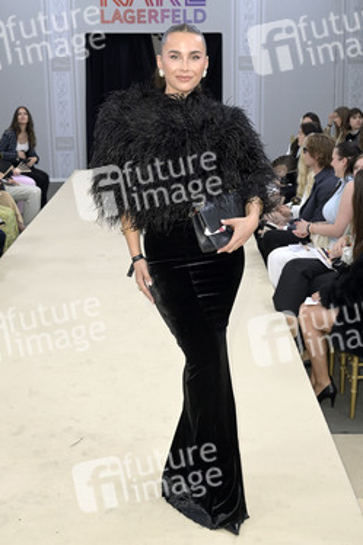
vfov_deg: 41.9
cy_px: 259
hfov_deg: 28.6
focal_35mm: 47
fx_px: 711
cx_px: 190
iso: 640
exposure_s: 1/250
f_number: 5.6
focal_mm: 44
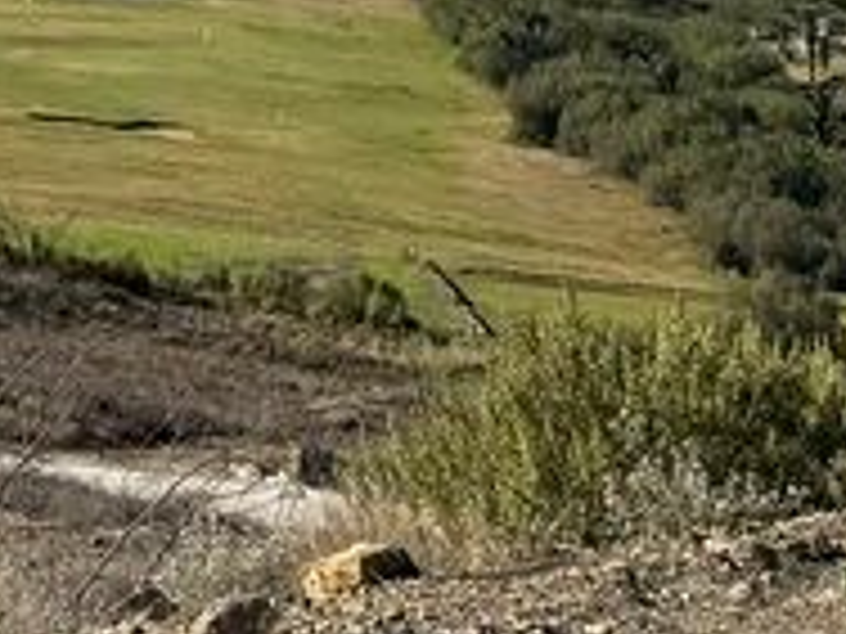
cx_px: -922
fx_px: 3739
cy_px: -1367
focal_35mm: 153
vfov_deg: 8.1
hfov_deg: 11.5
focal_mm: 6.76
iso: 80
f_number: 1.78
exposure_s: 1/6173
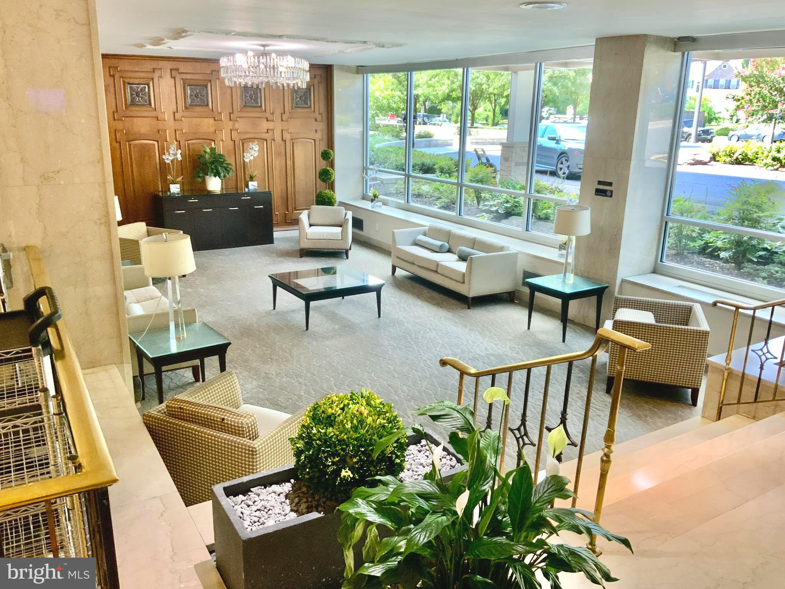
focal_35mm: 29
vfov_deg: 48.2
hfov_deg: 61.7
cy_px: 294
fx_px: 658
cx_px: 392
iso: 64
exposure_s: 1/60
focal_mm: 3
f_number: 1.8
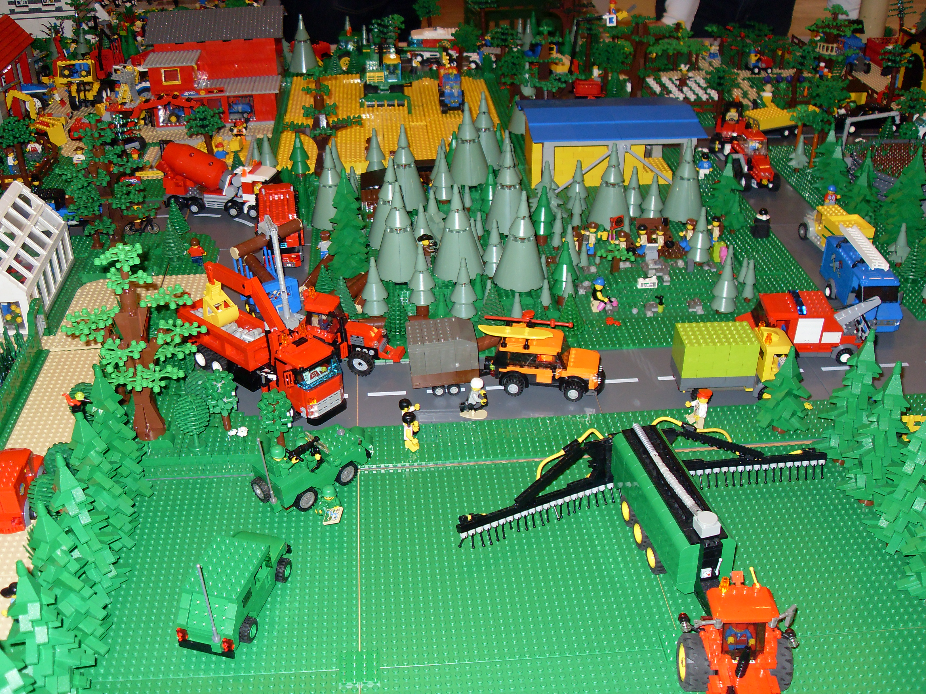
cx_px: 463
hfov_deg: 50.1
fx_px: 990
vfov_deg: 38.7
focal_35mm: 37
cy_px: 347
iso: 100
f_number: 2.8
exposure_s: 1/45
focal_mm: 6.3
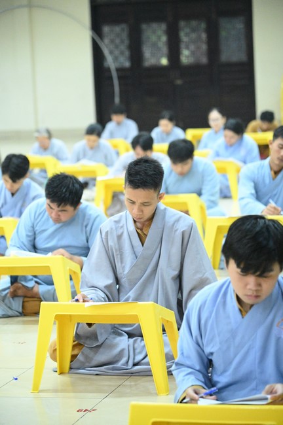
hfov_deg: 12.2
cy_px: 212
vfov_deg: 18.3
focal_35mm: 112
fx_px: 1323
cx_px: 142
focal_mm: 112
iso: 20000
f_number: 4
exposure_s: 1/200
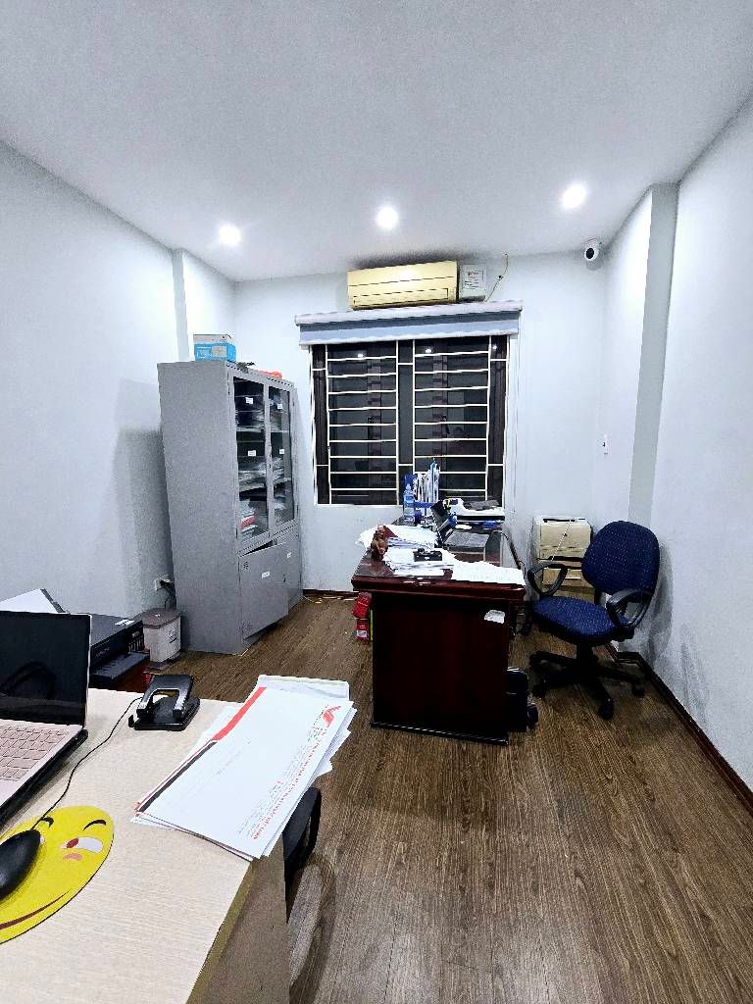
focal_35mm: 13
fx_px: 377
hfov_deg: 89.9
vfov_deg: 106.2
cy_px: 502
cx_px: 376
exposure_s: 1/100
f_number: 2.2
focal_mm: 2.2
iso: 250
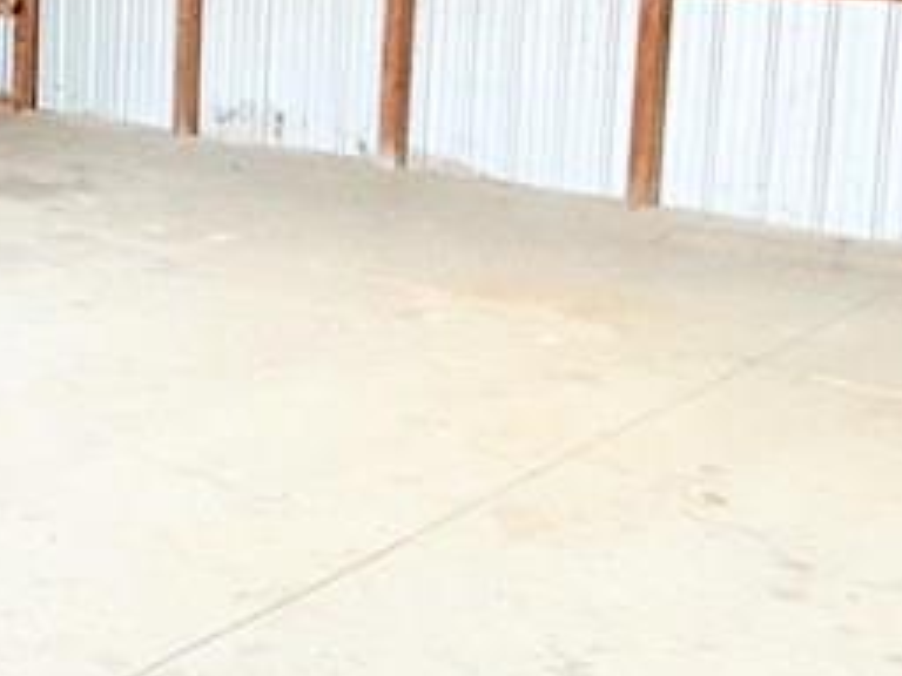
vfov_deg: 20.5
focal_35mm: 70
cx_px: -113
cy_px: 42
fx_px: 1824
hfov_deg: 25.6
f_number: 2.2
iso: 16
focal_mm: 2.22
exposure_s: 1/139
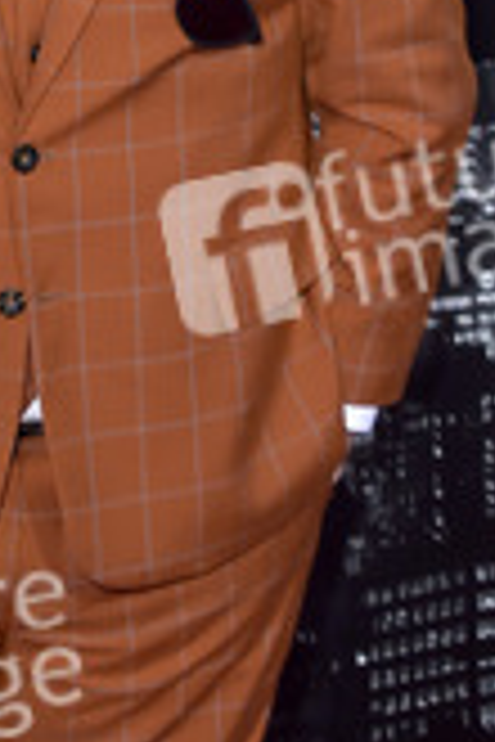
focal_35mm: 158
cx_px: -16
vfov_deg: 12.8
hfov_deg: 8.6
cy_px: 4
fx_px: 3258
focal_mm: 65
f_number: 7.1
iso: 320
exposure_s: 1/250
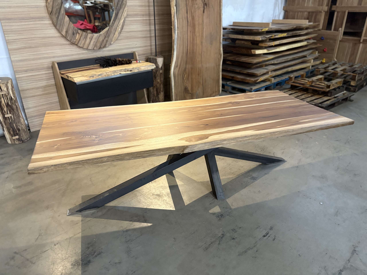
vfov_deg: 53.1
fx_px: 276
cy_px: 138
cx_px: 184
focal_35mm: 26
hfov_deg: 67.3
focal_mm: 5.96
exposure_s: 1/33
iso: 400
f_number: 1.6
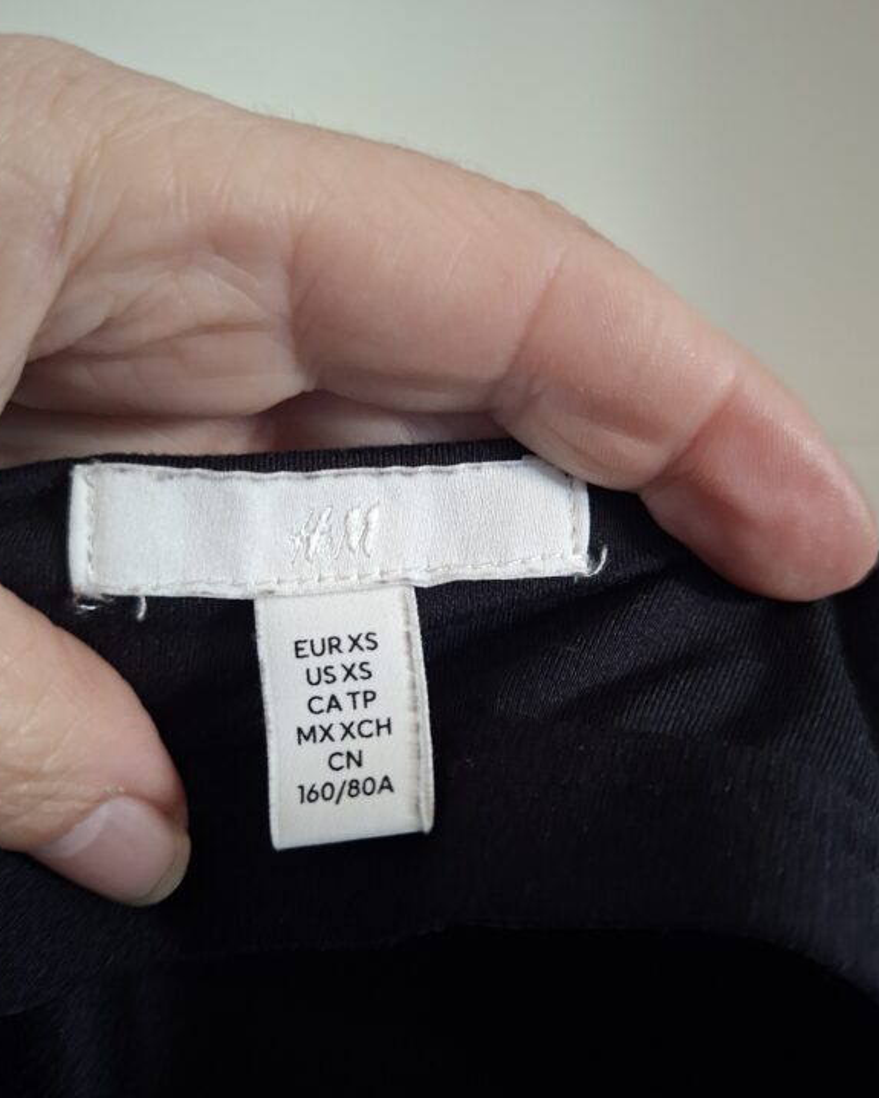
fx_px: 812
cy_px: 560
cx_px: 436
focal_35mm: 25
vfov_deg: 68.1
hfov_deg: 56.8
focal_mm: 5.54
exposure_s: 1/30
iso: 400
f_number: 1.8
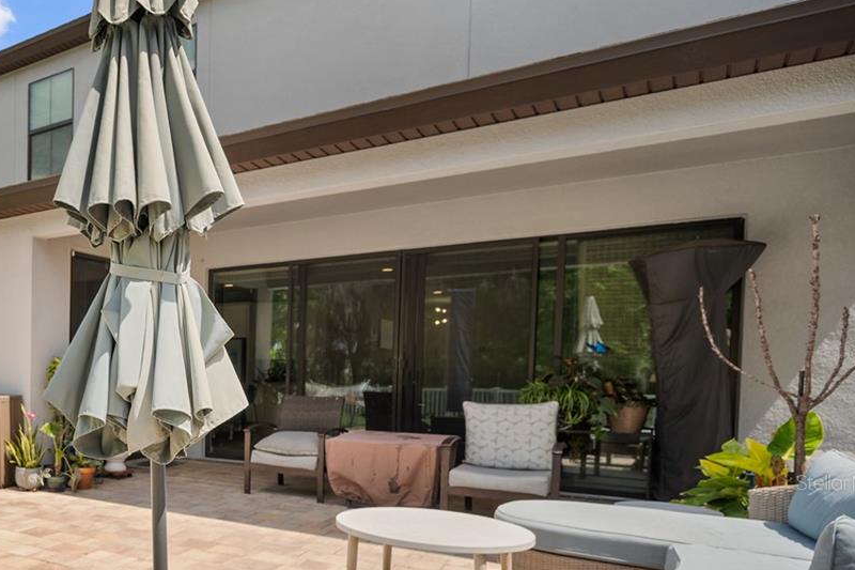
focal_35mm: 28
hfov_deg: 54.0
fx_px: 665
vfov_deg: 43.5
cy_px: 482
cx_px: 36
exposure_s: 1/1000
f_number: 4
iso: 100
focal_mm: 14
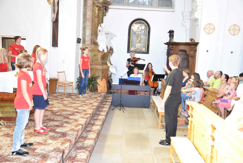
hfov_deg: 53.1
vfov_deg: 36.9
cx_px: 122
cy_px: 82
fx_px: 243
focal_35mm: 36
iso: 400
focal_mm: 24
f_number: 3.8
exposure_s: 1/20
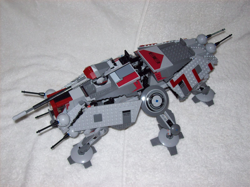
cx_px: 125
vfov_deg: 32.1
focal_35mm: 45
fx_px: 325
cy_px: 94
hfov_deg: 42.1
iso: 80
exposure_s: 1/73.6
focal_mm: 7.6
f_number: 3
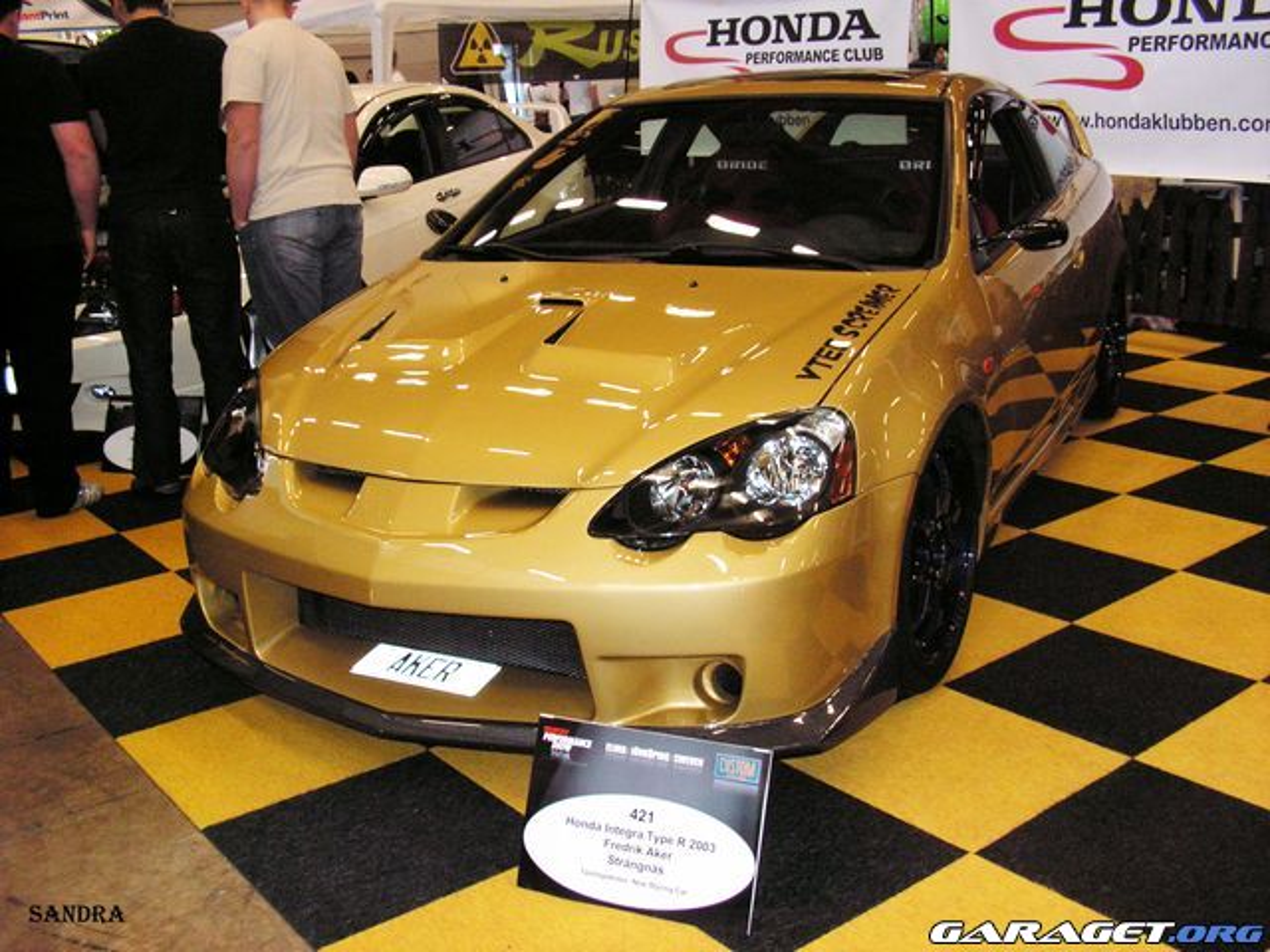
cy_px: 476
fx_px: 1321
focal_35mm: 36
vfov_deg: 39.7
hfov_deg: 51.4
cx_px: 635
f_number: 3.2
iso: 160
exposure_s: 1/40
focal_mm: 6
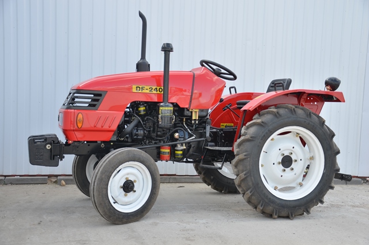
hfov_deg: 46.5
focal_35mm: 42
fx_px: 430
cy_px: 122
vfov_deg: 31.8
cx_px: 184
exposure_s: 1/200
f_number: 4
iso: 100
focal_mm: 28
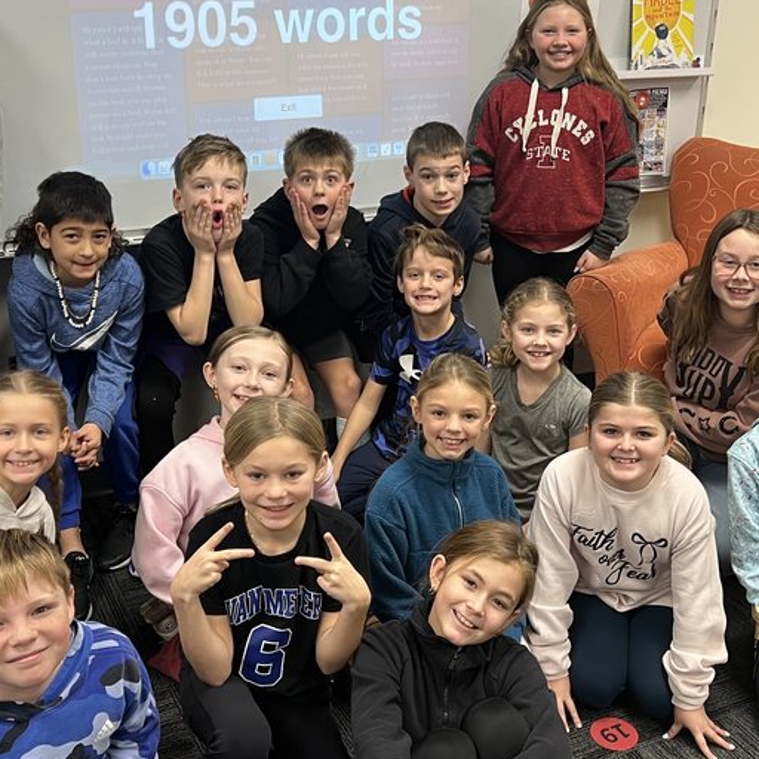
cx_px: 420
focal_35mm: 46
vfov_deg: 36.8
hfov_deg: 36.8
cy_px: 374
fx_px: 1141
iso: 80
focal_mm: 5.7
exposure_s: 1/60
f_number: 1.5
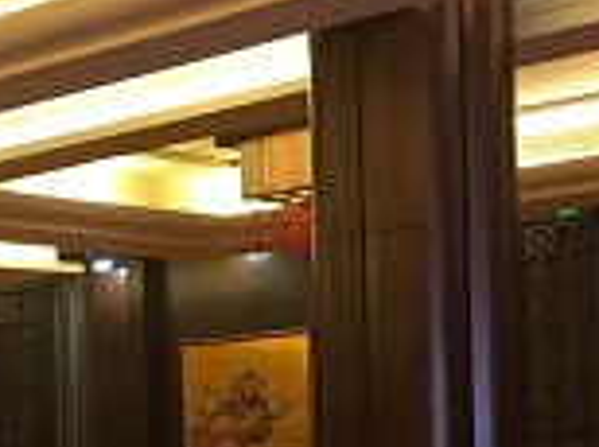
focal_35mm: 113
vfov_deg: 12.7
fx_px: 1952
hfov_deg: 16.0
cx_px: -303
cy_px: 575
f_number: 2.2
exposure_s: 1/33
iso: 200
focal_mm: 4.15
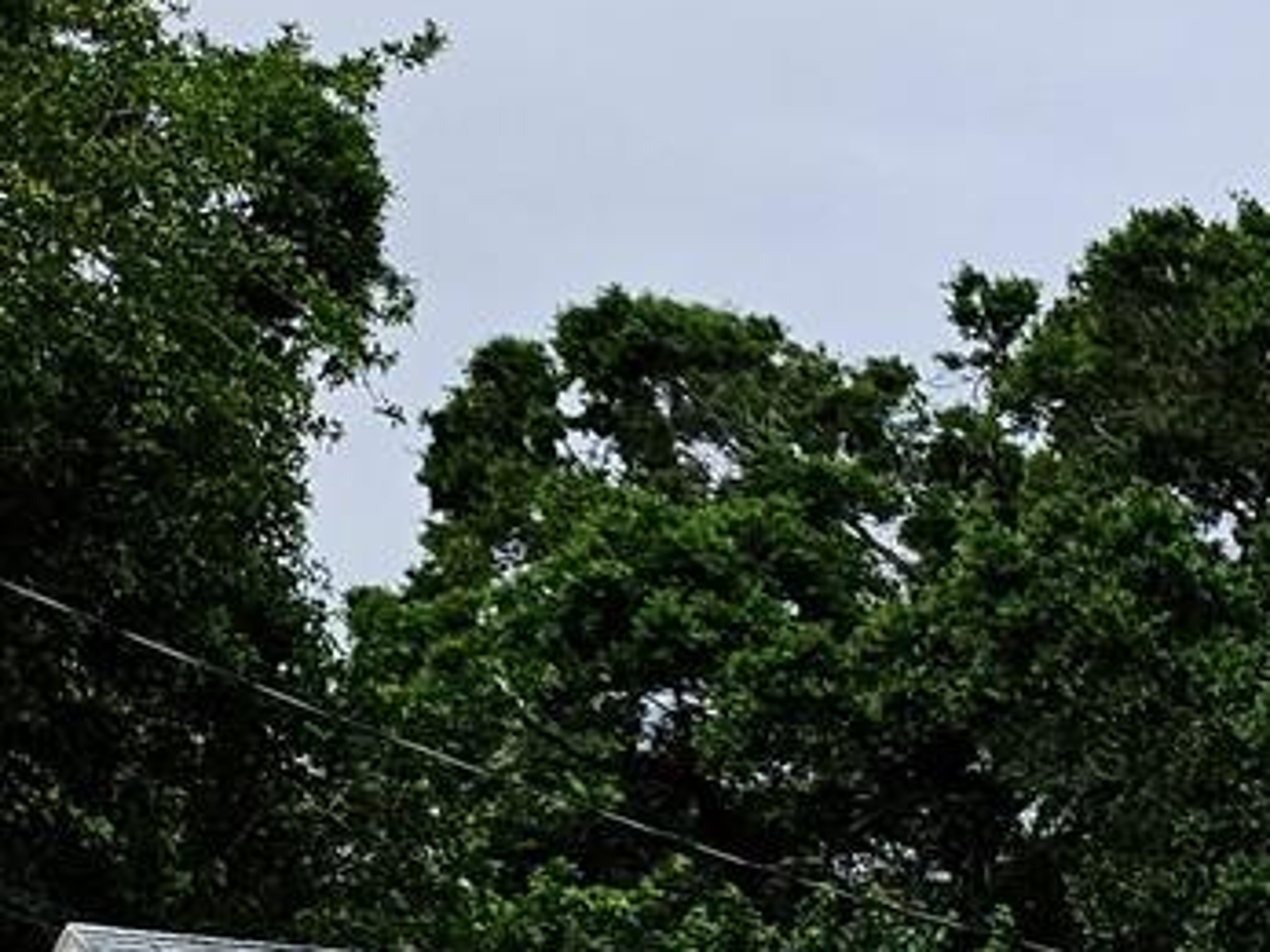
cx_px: 2518
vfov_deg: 13.1
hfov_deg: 15.1
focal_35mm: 106
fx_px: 3888
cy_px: 1512
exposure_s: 1/4679
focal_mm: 5.4
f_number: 1.8
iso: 25
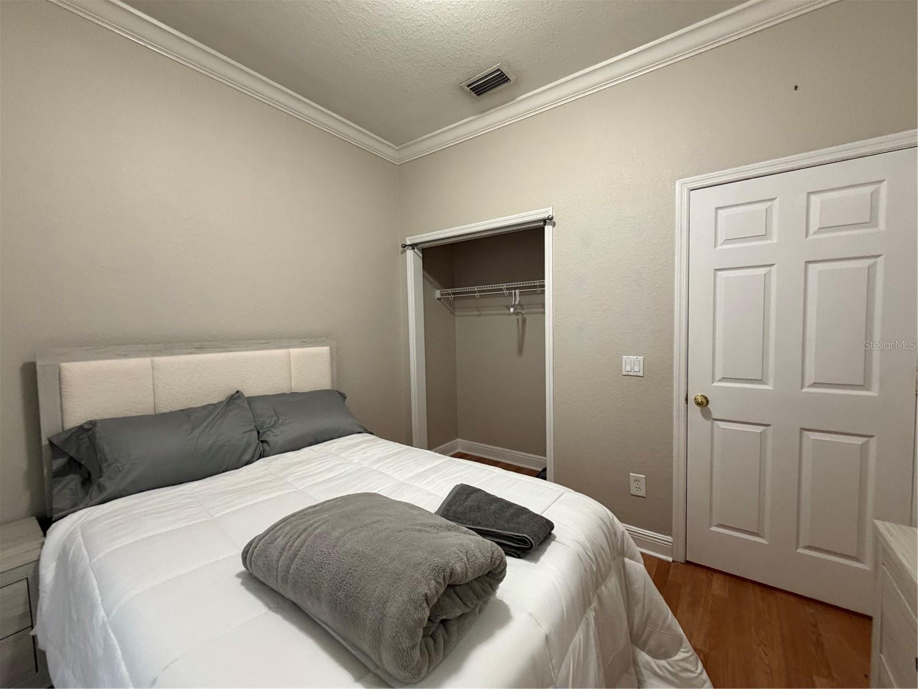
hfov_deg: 102.1
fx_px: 371
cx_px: 459
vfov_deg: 85.7
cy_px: 344
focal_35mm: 14
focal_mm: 2.22
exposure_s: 1/60
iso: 400
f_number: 2.2
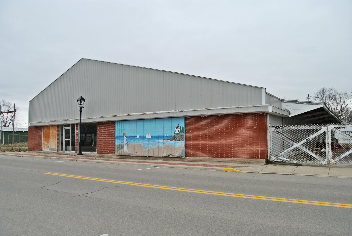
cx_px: 176
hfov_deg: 67.3
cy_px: 118
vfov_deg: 48.0
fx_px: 264
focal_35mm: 27
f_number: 5.6
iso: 110
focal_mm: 18
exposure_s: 1/125
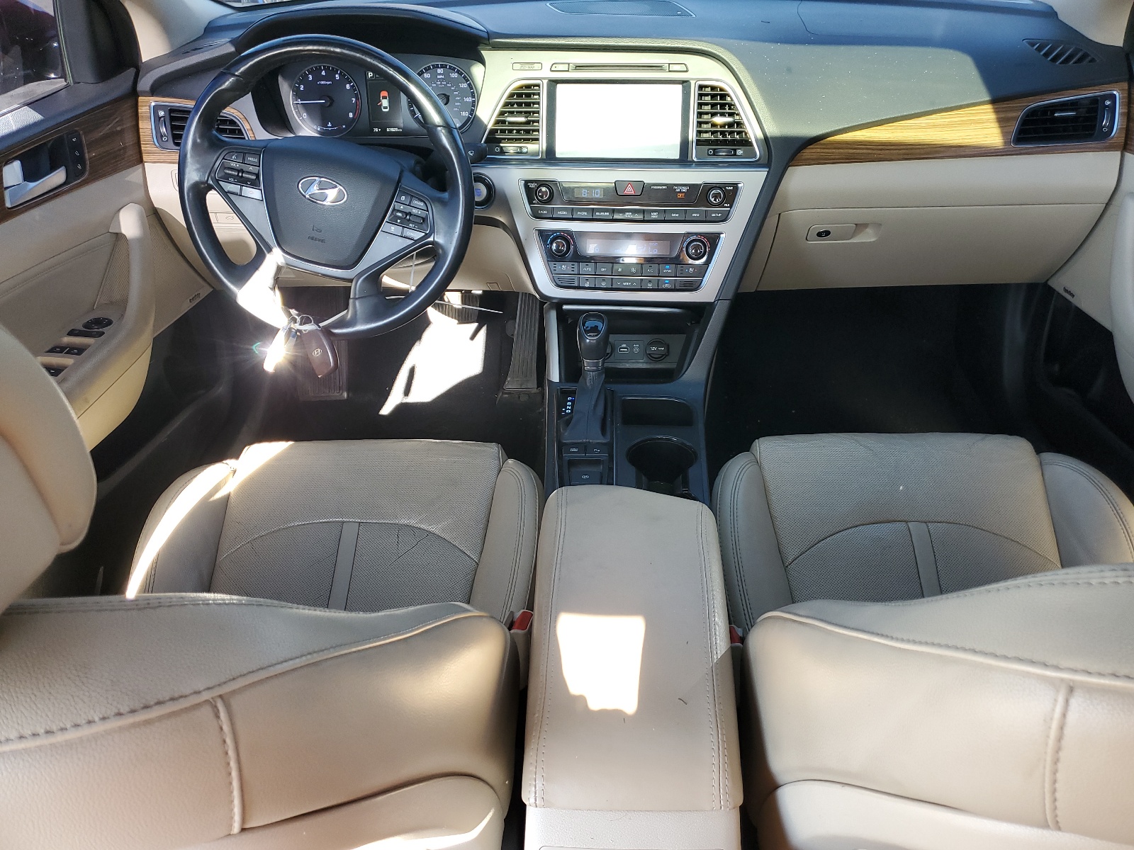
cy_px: 425
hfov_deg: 67.3
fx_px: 852
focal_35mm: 26
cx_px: 567
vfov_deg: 53.1
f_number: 1.5
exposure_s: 1/60.2
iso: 74
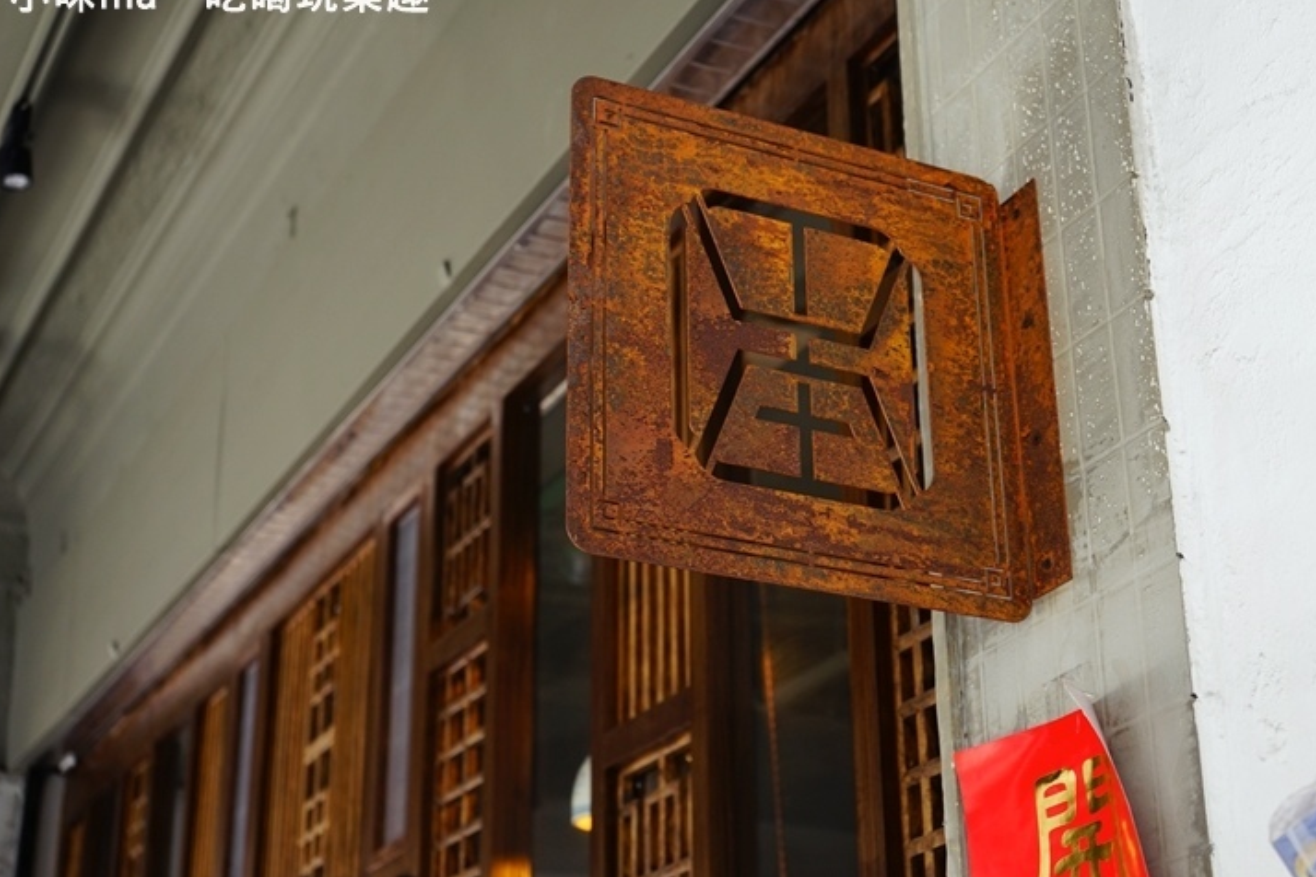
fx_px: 2047
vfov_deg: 24.2
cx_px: 691
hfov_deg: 35.6
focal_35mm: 56
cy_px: 414
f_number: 4.5
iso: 320
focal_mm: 50
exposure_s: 1/60
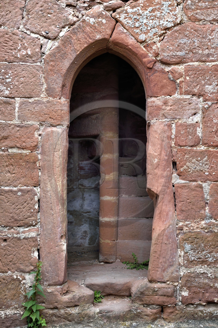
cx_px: 109
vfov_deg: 32.4
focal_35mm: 62
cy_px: 164
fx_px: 564
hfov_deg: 21.9
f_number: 9
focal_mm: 62
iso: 800
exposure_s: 1/125
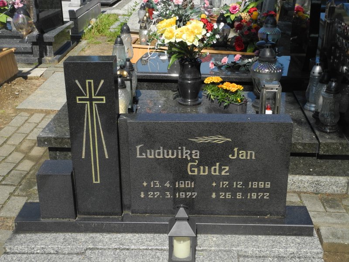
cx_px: 174
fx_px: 504
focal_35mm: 50
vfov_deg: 29.1
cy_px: 131
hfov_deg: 38.2
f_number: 4
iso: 100
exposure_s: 1/1000
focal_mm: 10.7
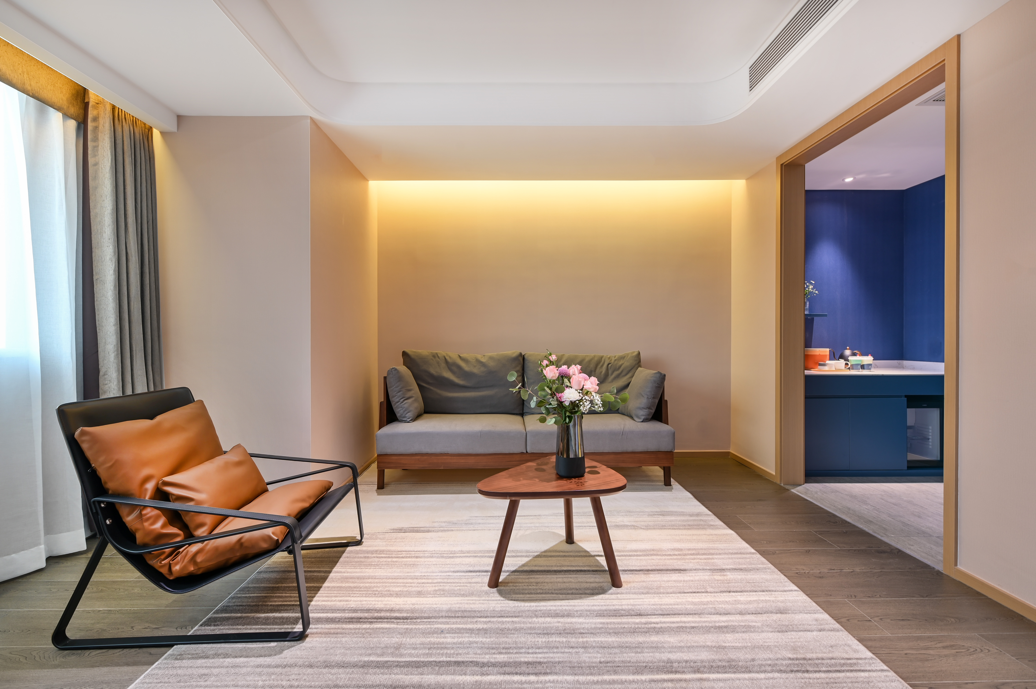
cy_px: 344
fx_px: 403
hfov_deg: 104.3
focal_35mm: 14
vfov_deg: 81.1
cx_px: 518
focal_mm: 14
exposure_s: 1/3
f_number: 9
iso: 200
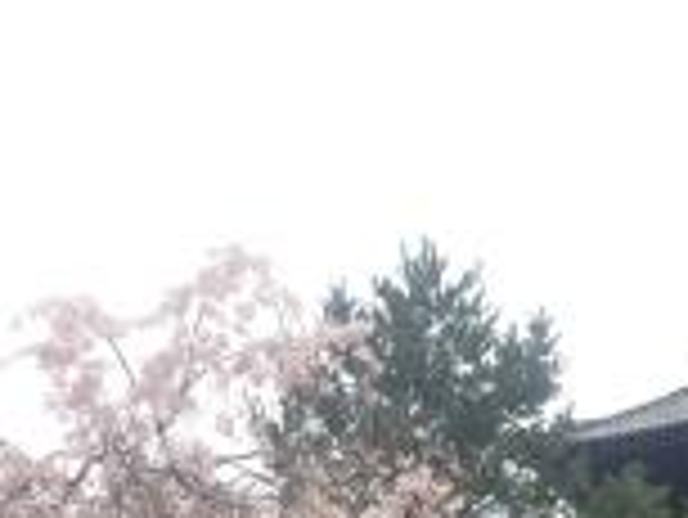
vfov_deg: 14.2
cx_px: 333
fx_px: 1949
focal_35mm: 98
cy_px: 750
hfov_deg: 20.0
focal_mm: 4.12
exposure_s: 1/622
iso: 32
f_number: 2.2
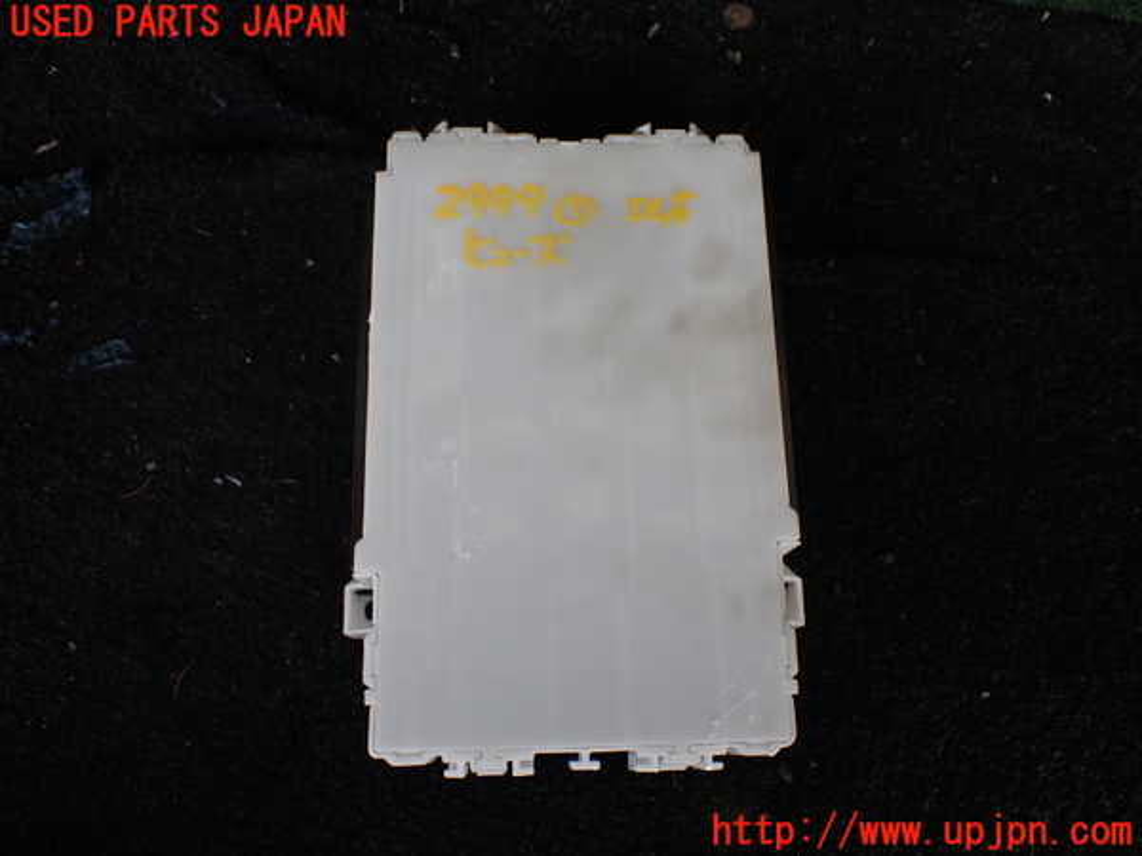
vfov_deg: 46.8
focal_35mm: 30
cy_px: 428
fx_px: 990
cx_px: 571
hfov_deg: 60.0
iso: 100
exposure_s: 1/125
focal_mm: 5.4
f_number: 2.3
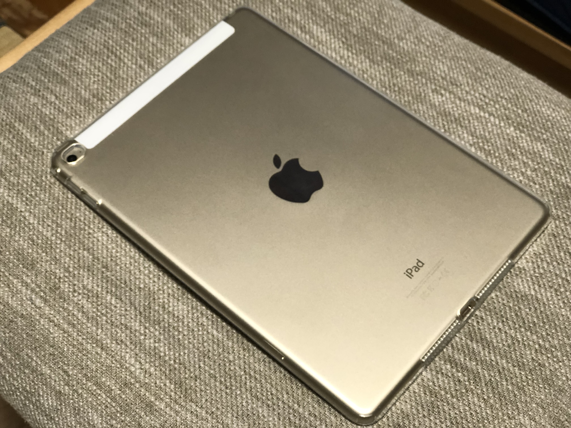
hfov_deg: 33.8
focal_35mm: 57
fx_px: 940
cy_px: 214
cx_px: 286
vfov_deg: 25.7
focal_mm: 6.6
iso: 400
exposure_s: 1/60
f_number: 2.8
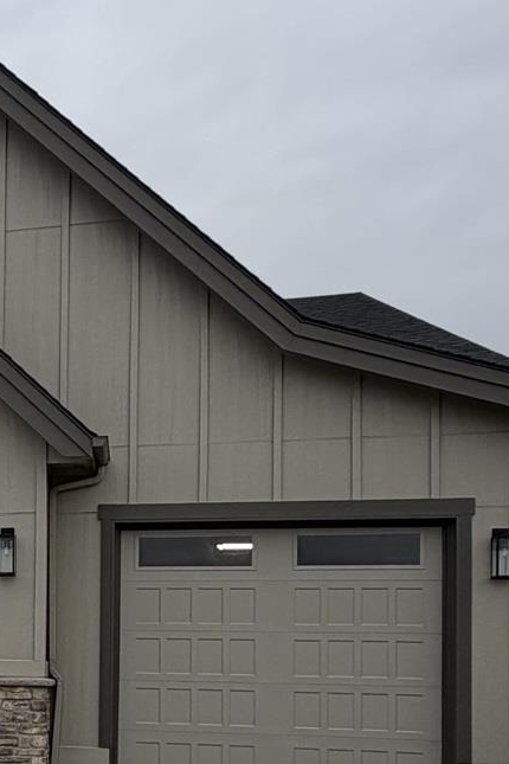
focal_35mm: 52
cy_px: 625
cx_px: -205
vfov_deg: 36.7
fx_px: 1103
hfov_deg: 22.4
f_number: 2.2
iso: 64
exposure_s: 1/502
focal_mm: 2.22
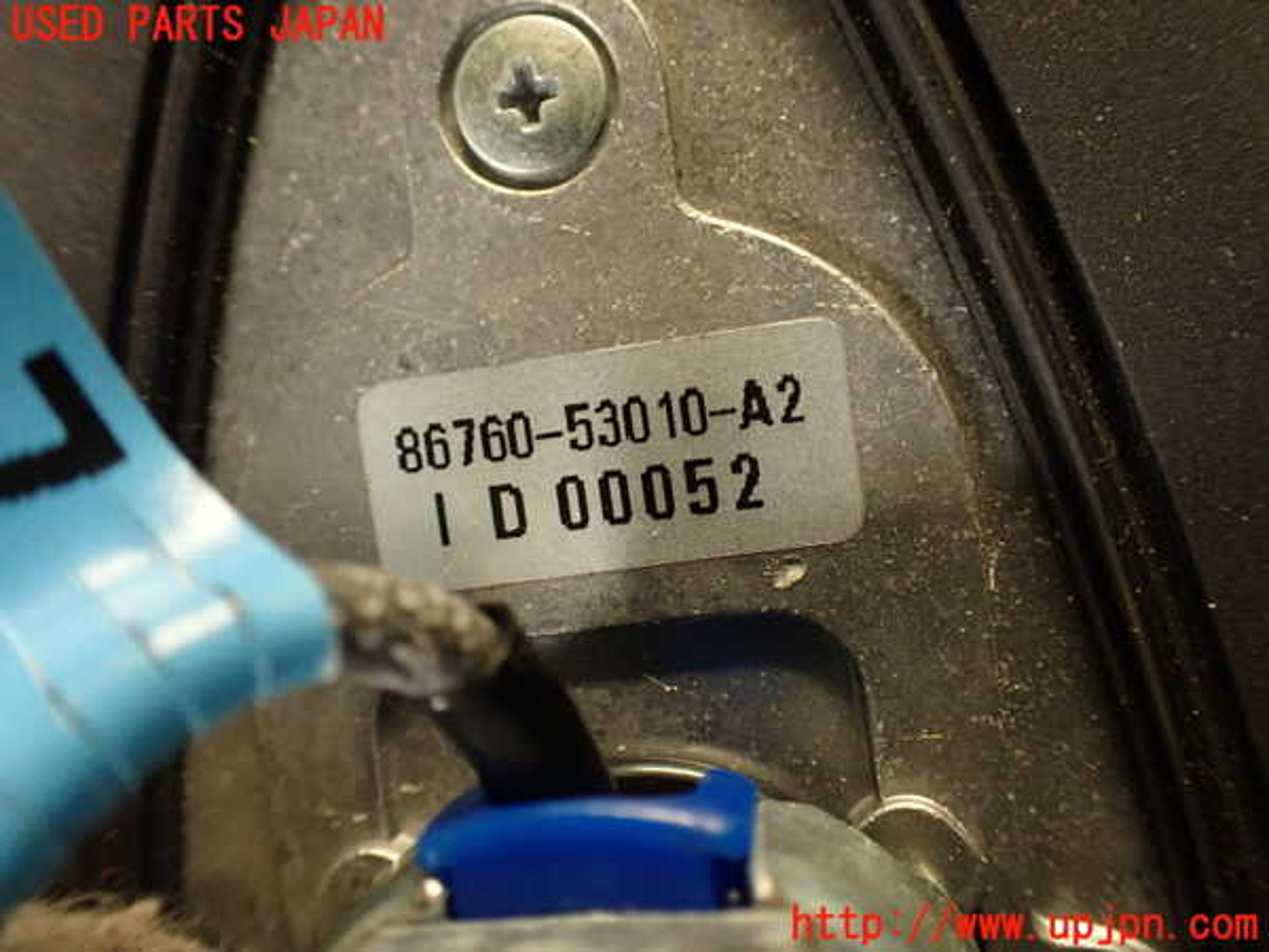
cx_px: 634
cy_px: 476
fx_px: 1173
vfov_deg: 44.2
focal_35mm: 32
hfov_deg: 56.8
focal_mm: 5.79
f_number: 2.4
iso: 400
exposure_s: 1/30
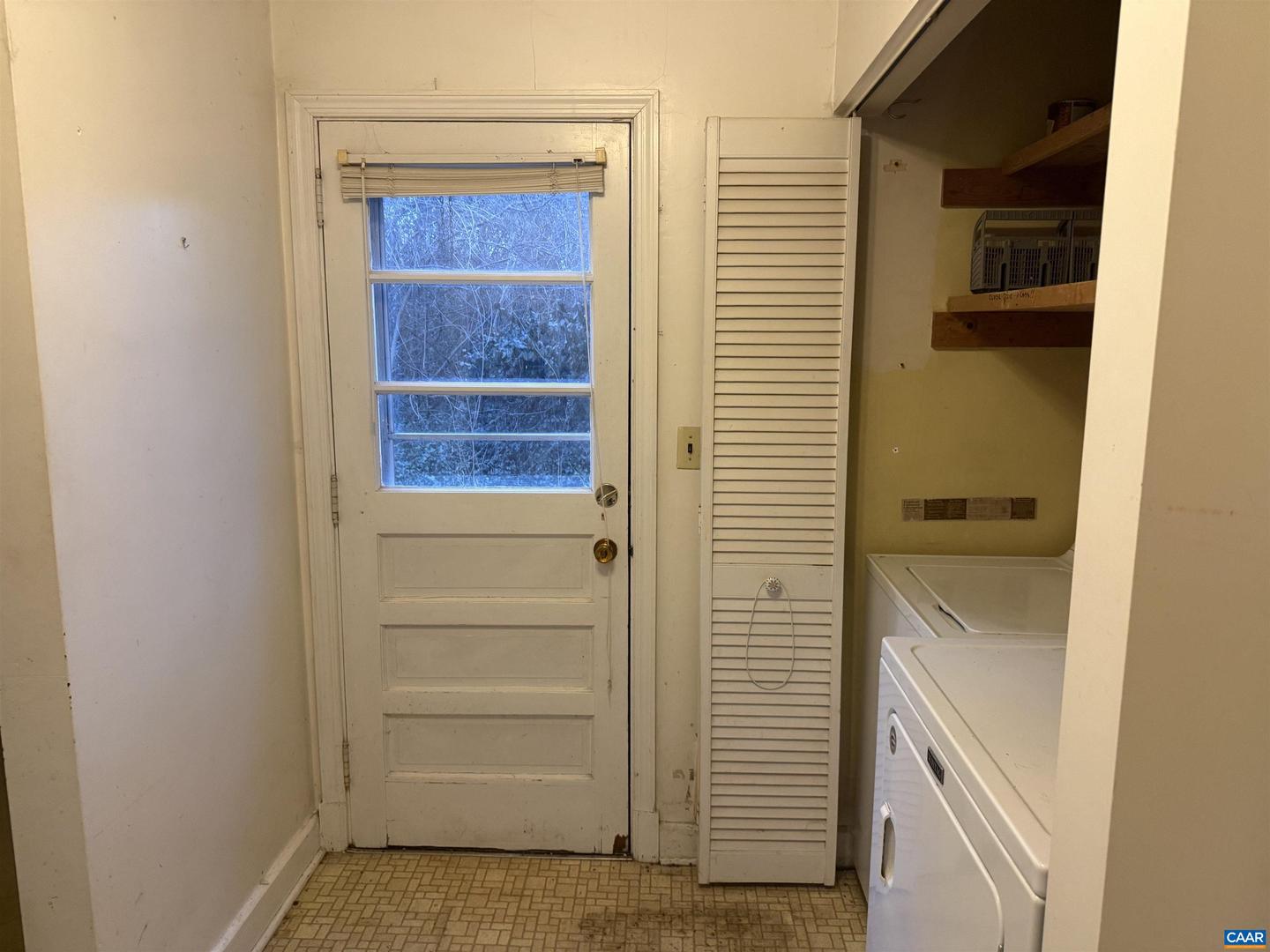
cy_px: 476
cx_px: 635
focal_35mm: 24
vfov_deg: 56.8
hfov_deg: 71.6
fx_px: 881
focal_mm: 6.76
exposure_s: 1/60
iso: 250
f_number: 1.78
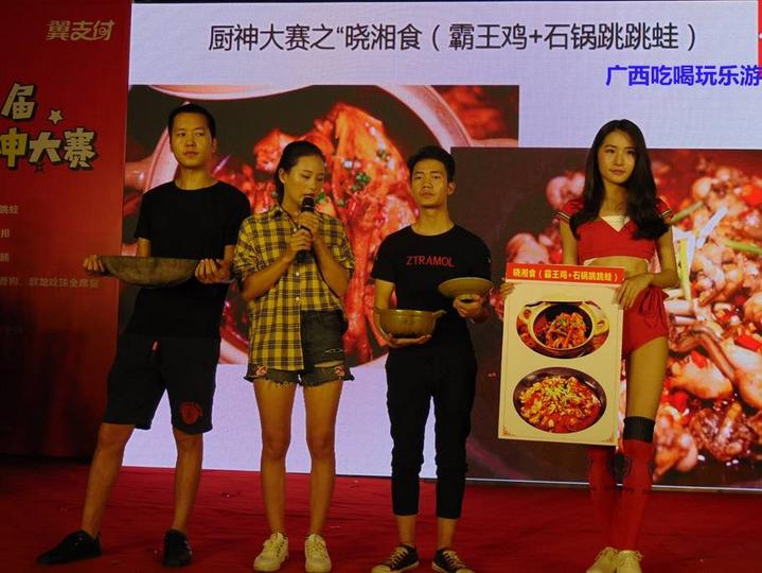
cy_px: 286
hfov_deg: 44.8
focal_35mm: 42
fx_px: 925
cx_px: 381
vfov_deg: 34.4
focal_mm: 7.6
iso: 80
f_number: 3.3
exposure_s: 1/200
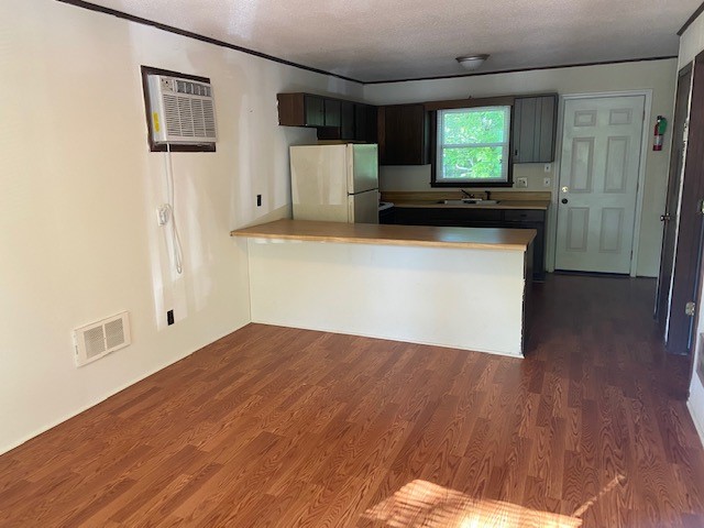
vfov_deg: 53.1
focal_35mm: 26
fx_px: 529
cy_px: 264
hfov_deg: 67.3
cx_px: 352
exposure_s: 1/60
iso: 200
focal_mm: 4.25
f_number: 1.8
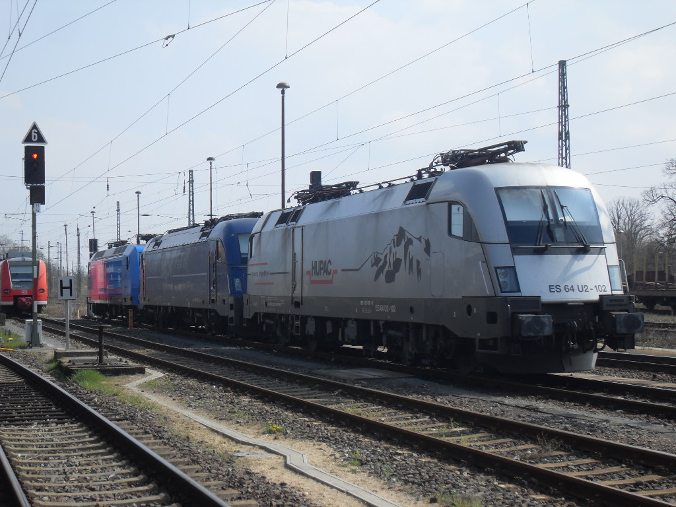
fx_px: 1347
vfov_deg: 21.3
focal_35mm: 69
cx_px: 338
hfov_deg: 28.2
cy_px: 254
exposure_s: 1/125
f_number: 9.9
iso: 80
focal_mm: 11.8
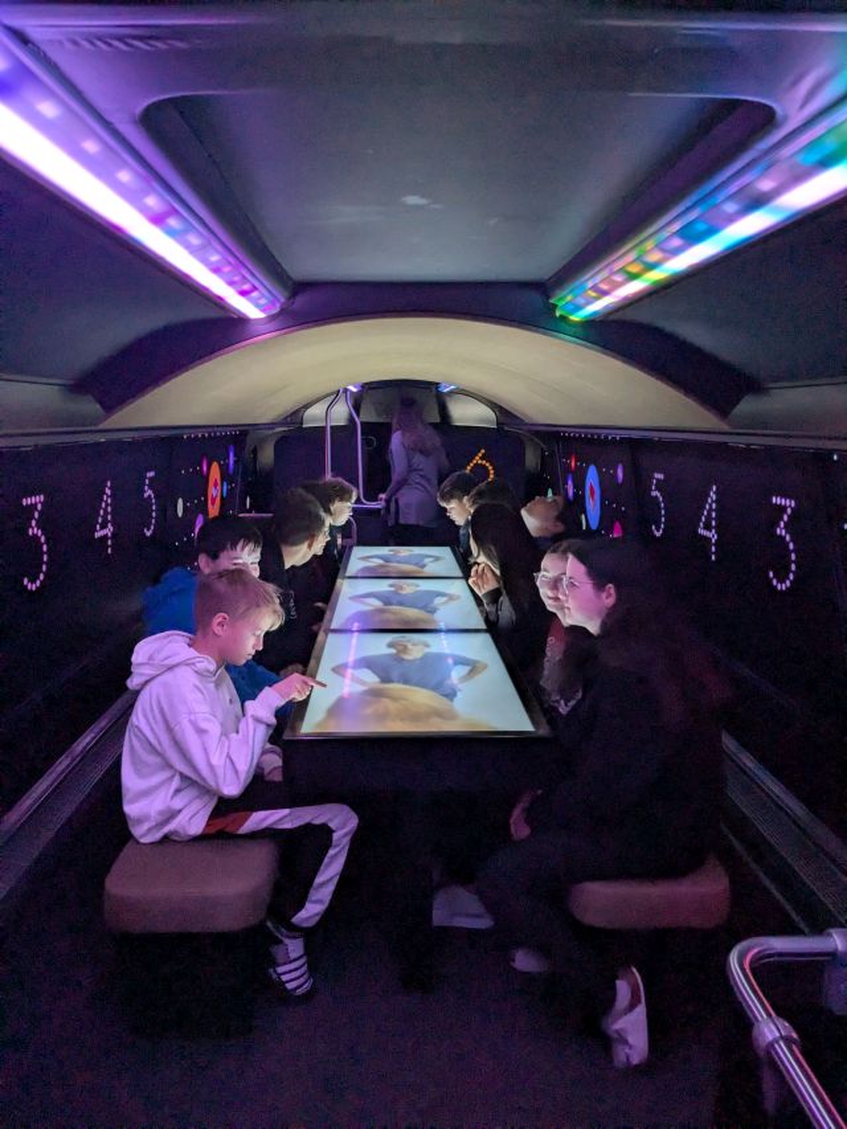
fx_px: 881
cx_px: 424
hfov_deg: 51.4
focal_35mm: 27
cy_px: 564
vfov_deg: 65.3
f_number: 1.73
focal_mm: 4.38
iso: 383
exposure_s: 1/50
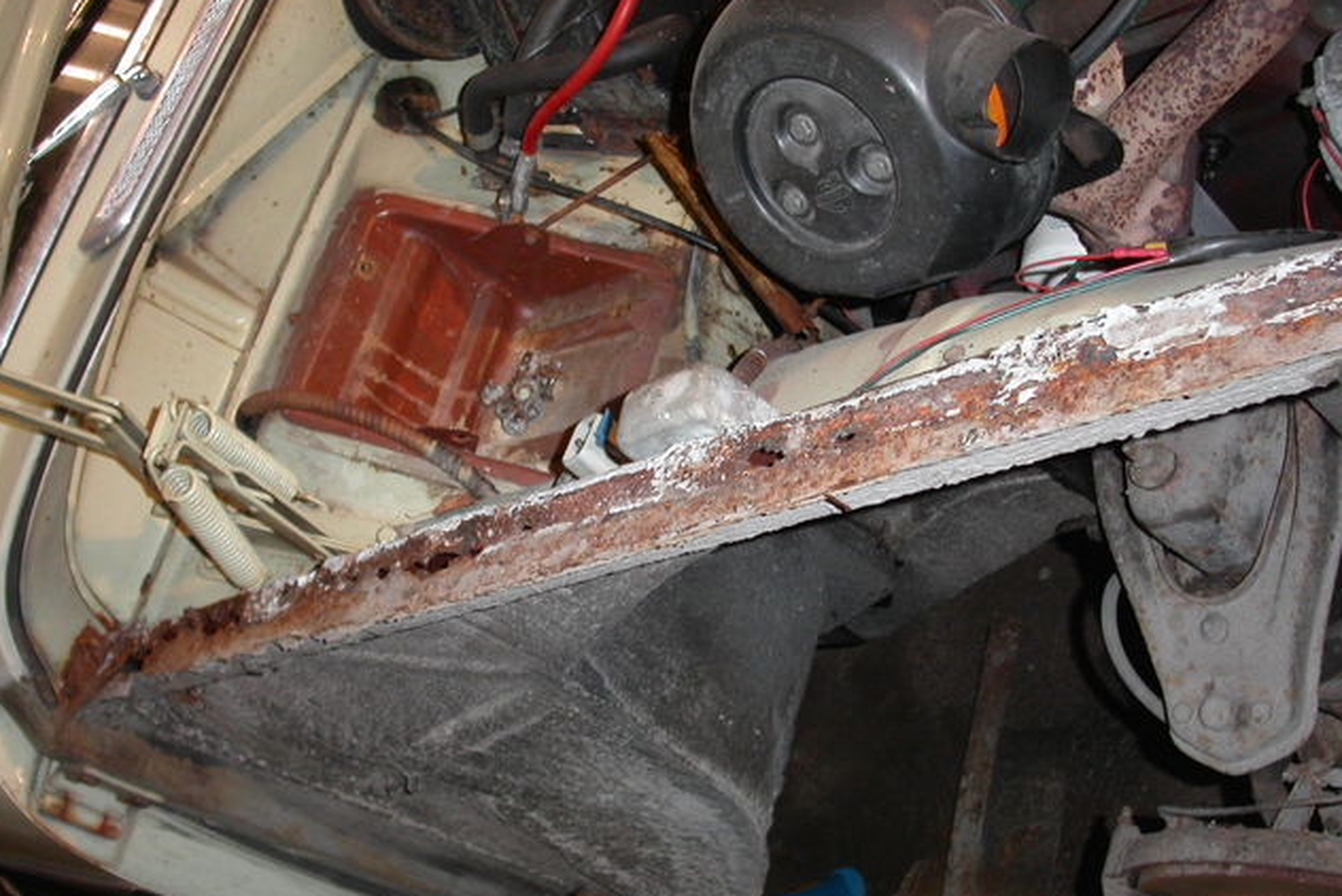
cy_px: 486
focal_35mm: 40
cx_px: 665
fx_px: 1492
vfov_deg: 33.4
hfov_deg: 48.4
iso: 100
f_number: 2.8
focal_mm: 7.8
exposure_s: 1/30
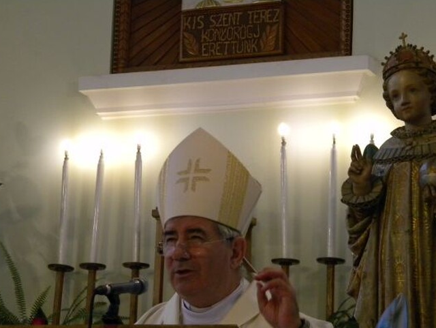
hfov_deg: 16.0
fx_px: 1550
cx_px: 191
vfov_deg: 12.1
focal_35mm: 123
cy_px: 190
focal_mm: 19
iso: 400
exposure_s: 1/38.5
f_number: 4.7
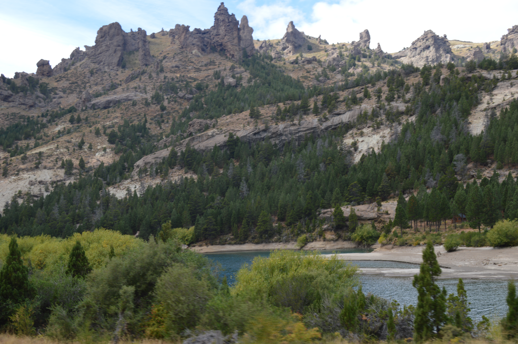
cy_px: 172
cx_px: 259
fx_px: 604
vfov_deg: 31.8
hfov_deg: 46.4
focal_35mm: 42
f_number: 6.3
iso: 100
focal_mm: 28
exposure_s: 1/160
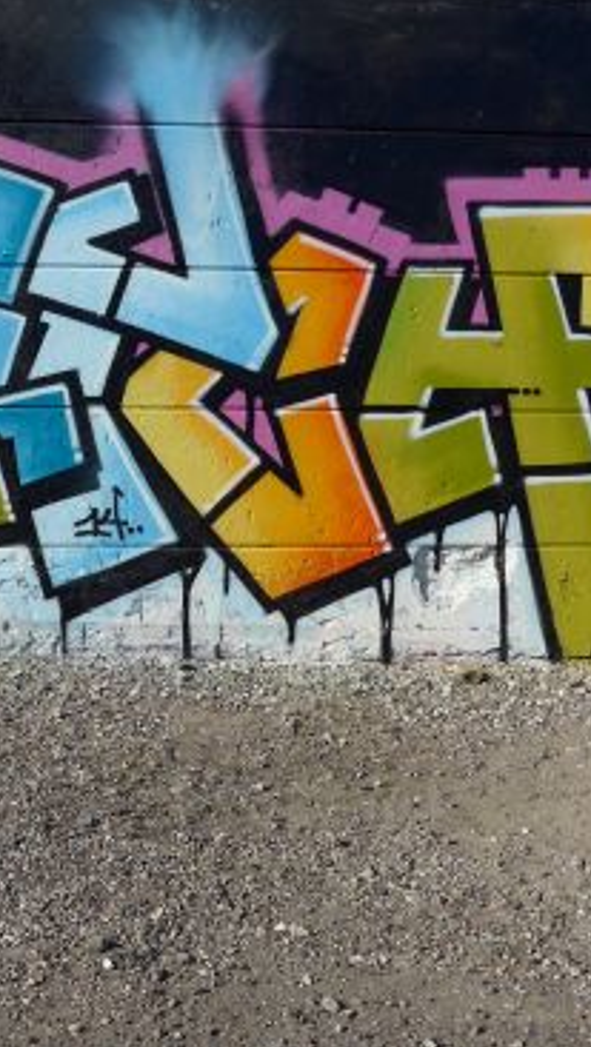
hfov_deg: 27.1
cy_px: 524
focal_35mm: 43
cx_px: 100
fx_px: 1195
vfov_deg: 47.3
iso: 80
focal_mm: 6
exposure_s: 1/1600
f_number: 3.2
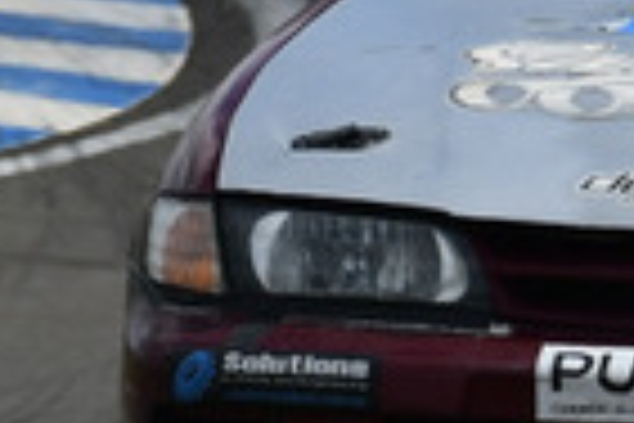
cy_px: -207
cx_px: 976
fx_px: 75053
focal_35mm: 4262
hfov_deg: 0.5
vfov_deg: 0.3
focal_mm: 500
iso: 200
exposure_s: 1/640
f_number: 10
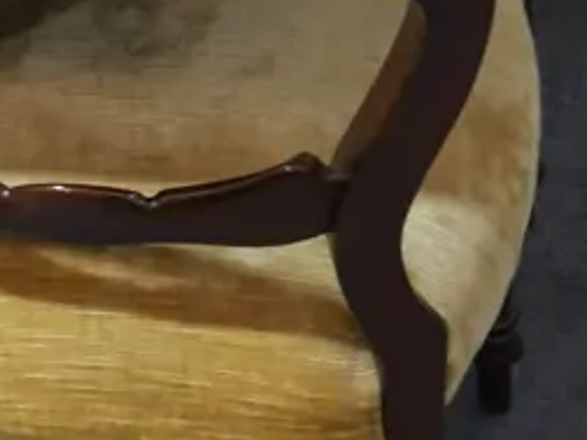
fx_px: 2069
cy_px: -199
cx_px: -475
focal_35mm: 122
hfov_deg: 14.2
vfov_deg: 11.7
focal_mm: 15
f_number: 3.6
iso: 500
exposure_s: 1/60
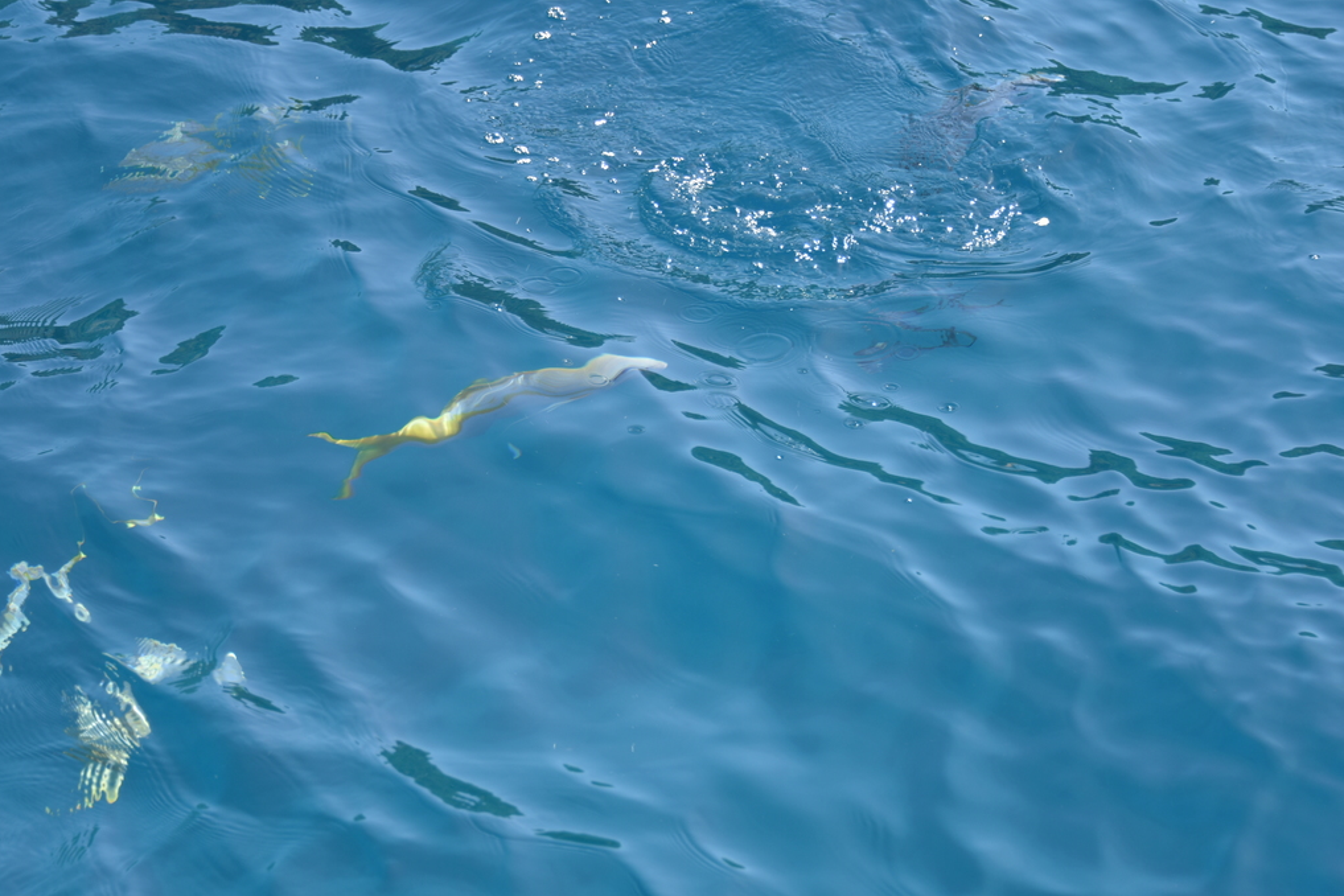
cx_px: 607
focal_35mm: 141
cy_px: 481
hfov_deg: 14.5
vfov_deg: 9.7
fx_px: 5264
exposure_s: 1/250
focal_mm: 112
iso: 100
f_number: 5.6
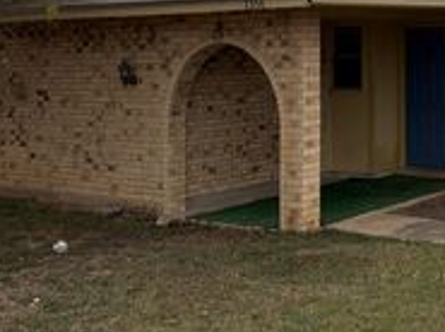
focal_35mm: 65
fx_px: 834
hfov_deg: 26.9
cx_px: 517
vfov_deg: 21.7
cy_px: -4
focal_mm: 6.76
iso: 64
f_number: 1.78
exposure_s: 1/2915
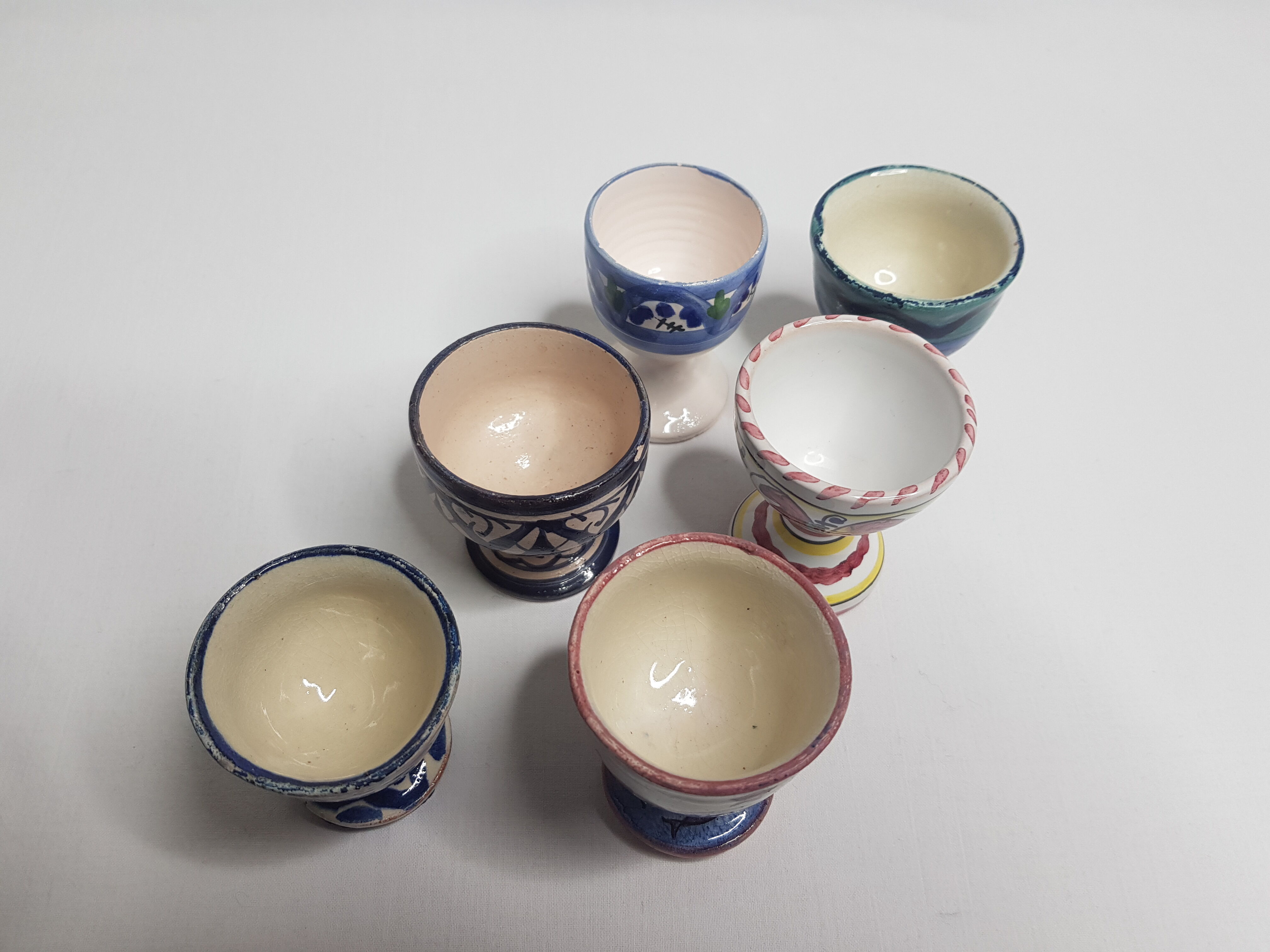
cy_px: 476
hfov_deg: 67.3
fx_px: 954
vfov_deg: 53.1
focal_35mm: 26
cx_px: 635
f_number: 1.7
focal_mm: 4.2
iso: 64
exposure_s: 1/100
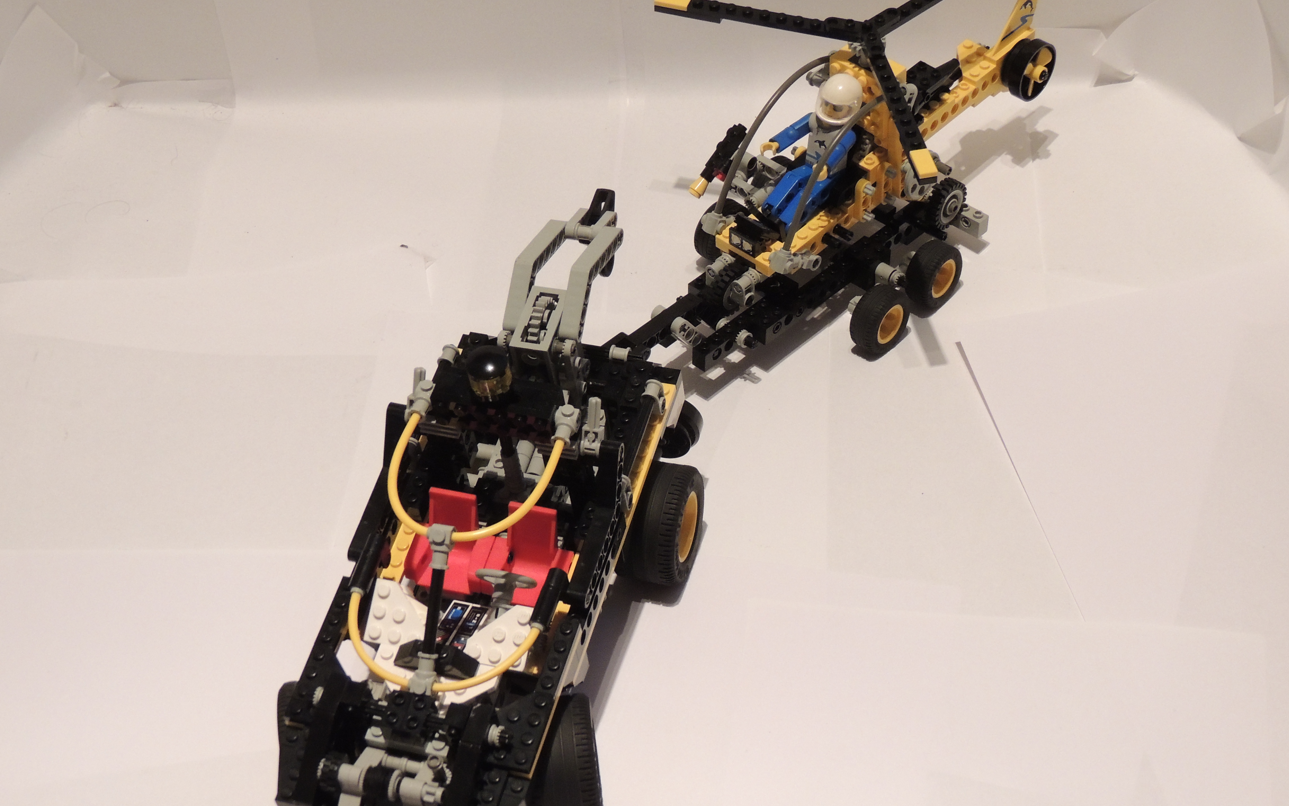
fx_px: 2248
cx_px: 646
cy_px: 421
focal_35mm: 64
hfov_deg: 32.0
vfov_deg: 20.3
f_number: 3.7
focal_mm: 10.7
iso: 560
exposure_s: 1/15
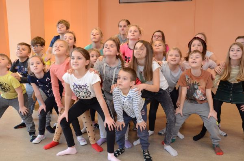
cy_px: 80
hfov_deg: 57.3
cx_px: 122
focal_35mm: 33
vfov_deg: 39.8
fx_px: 223
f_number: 7.1
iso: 1250
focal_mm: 22
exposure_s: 1/80
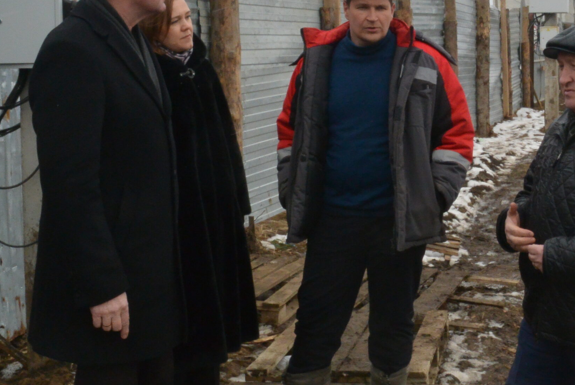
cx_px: 426
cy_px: 108
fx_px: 1151
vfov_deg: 18.9
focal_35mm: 72
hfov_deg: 27.7
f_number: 4.5
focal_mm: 17.1
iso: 800
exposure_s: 1/80
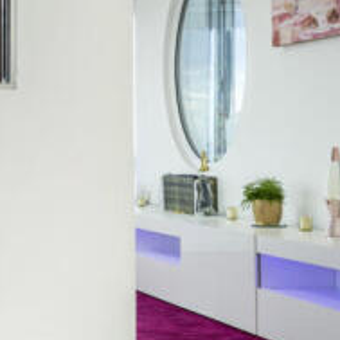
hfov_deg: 15.1
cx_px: -235
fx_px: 1145
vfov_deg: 16.9
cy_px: 190
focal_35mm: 103
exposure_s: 1/250
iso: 400
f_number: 4
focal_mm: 35
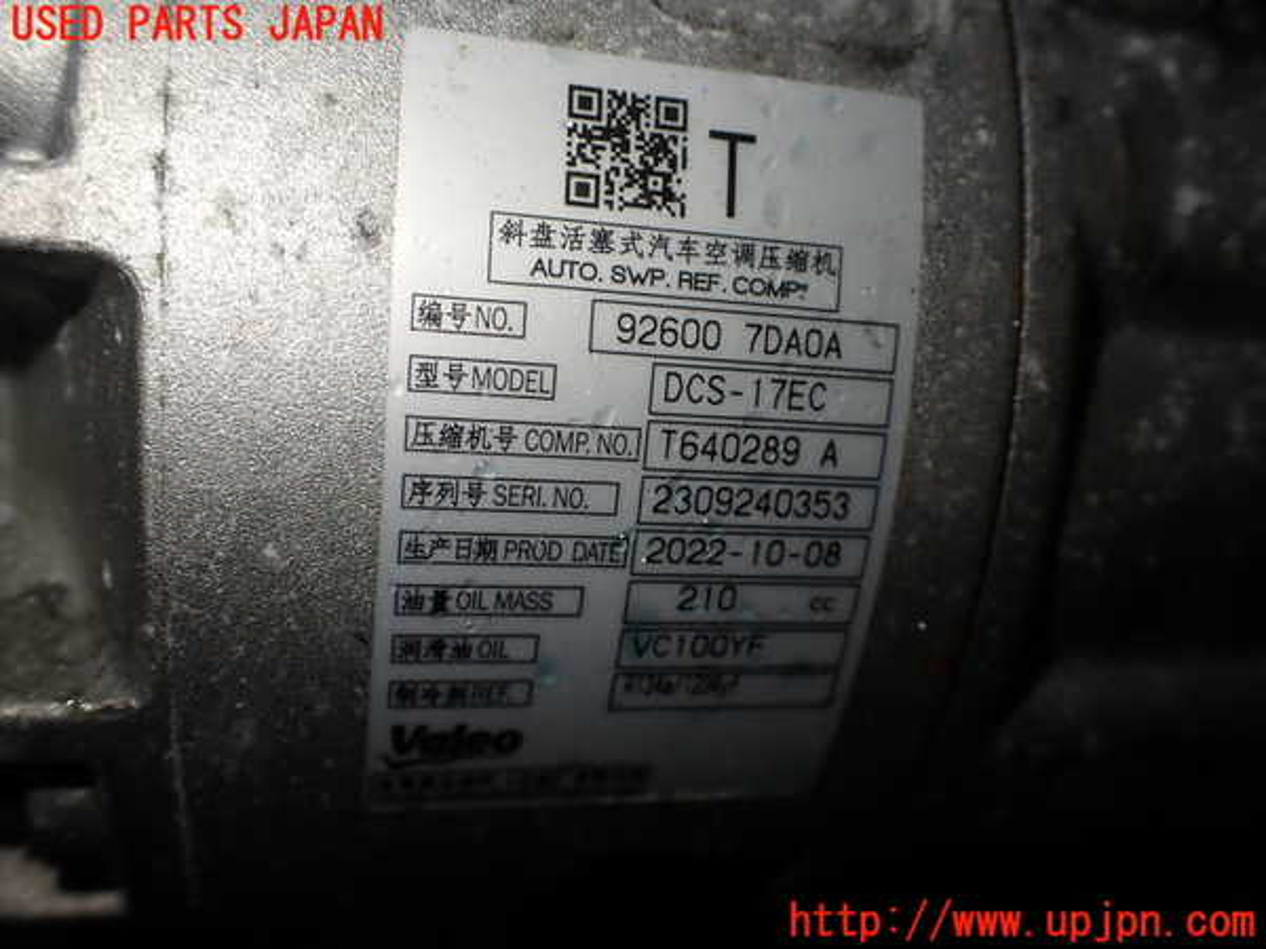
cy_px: 474
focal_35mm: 30
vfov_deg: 46.8
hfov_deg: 60.0
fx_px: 1097
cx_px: 633
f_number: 2.3
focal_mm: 5.4
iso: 100
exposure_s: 1/125
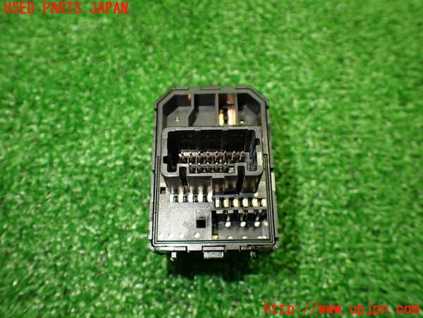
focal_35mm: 30
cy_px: 159
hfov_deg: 60.0
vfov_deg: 46.8
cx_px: 212
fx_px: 367
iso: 500
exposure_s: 1/125
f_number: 2.3
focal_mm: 5.4
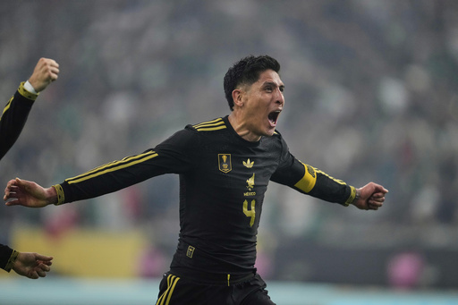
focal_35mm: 400
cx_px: 229
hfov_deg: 5.2
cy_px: 152
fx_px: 5087
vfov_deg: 3.4
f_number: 2.8
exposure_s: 1/2000
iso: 3200
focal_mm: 400
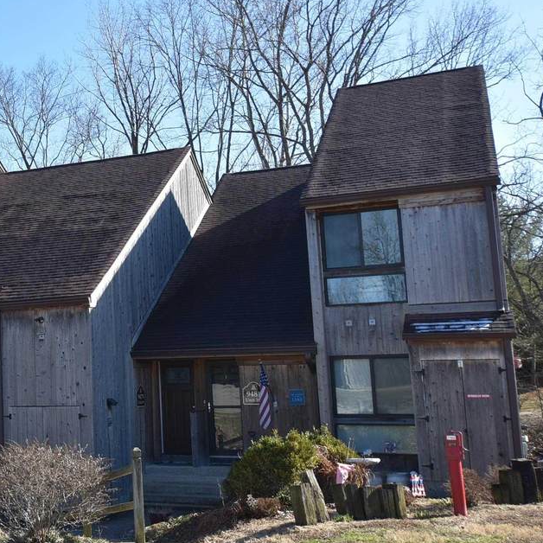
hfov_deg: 30.4
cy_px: 251
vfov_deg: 32.8
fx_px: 923
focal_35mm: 52
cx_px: -5
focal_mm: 20
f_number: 8
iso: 200
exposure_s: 1/250
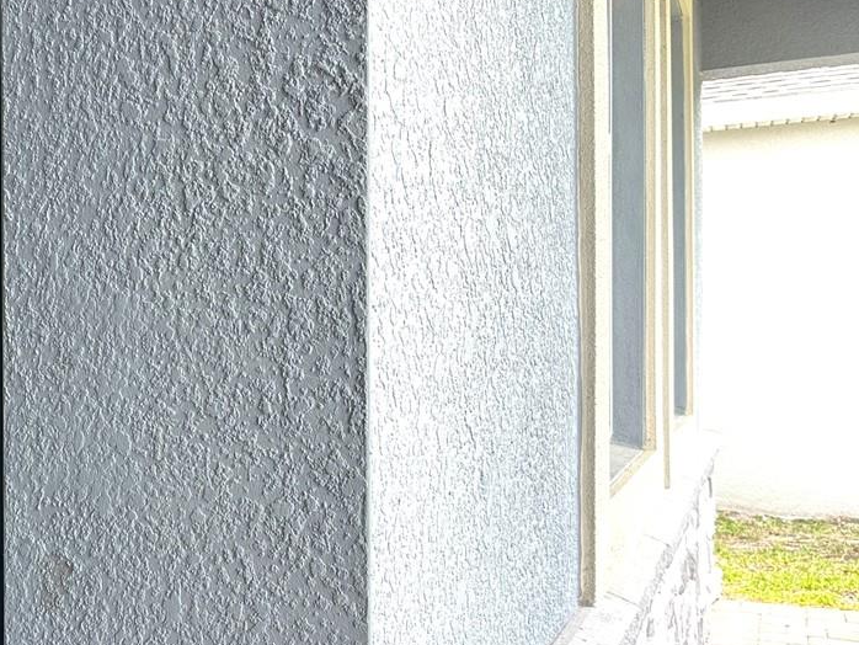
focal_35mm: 55
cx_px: 191
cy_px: 347
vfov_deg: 26.6
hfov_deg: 34.0
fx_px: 1365
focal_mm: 6.76
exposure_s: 1/234
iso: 64
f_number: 1.78
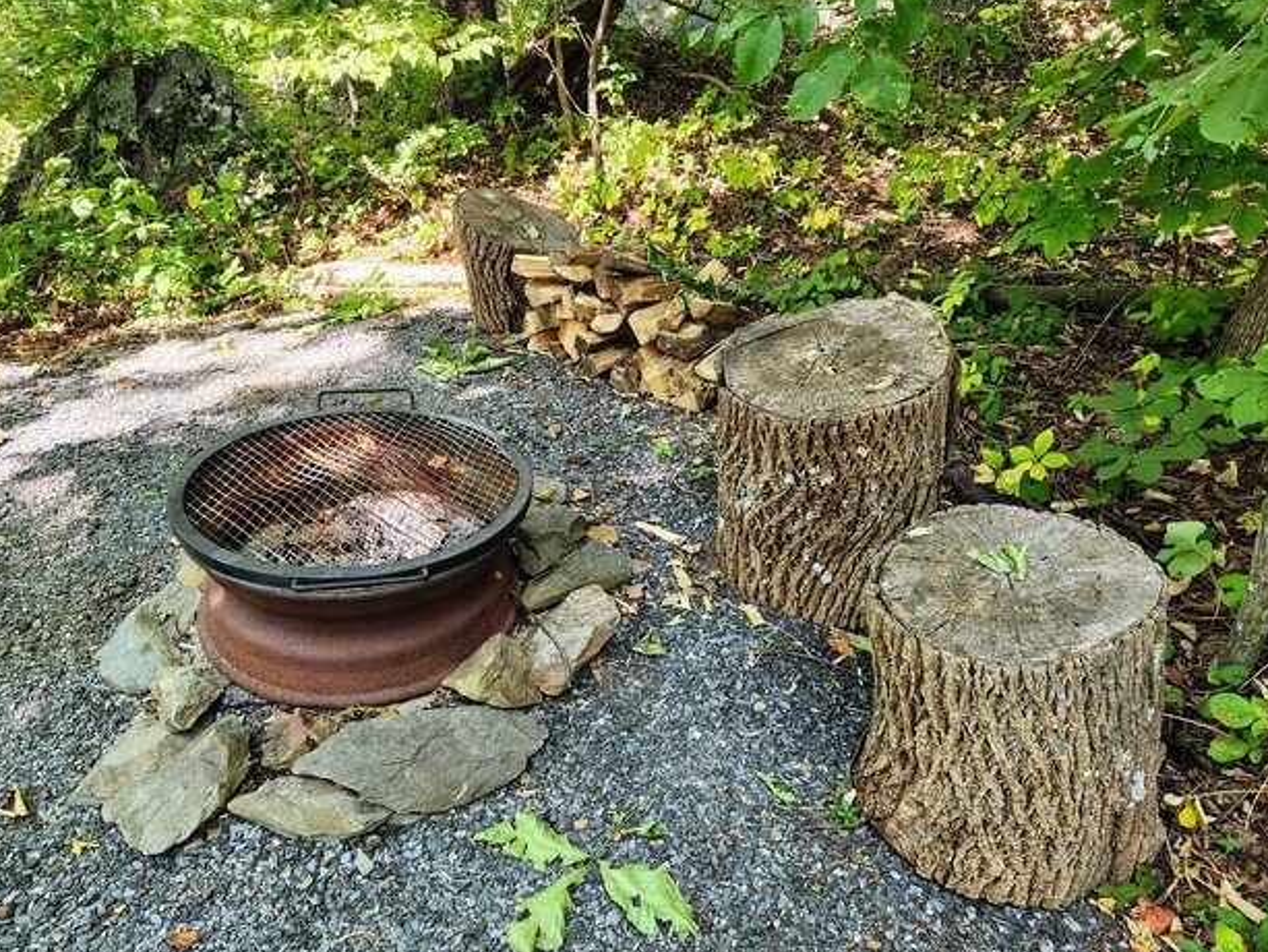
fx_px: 879
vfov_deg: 56.8
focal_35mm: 24
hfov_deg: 71.6
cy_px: 488
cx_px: 647
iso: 125
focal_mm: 5.4
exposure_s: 1/180
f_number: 1.8
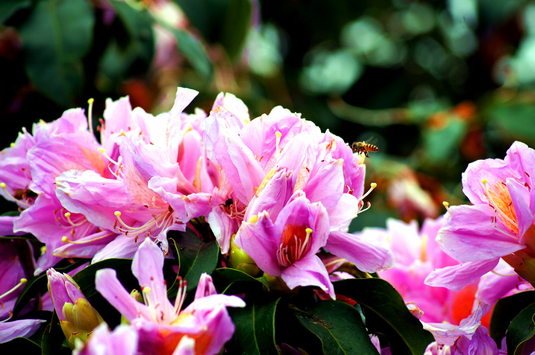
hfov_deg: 9.2
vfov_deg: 6.1
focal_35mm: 225
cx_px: 268
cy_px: 178
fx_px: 3340
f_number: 5.6
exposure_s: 1/400
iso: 100
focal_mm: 150
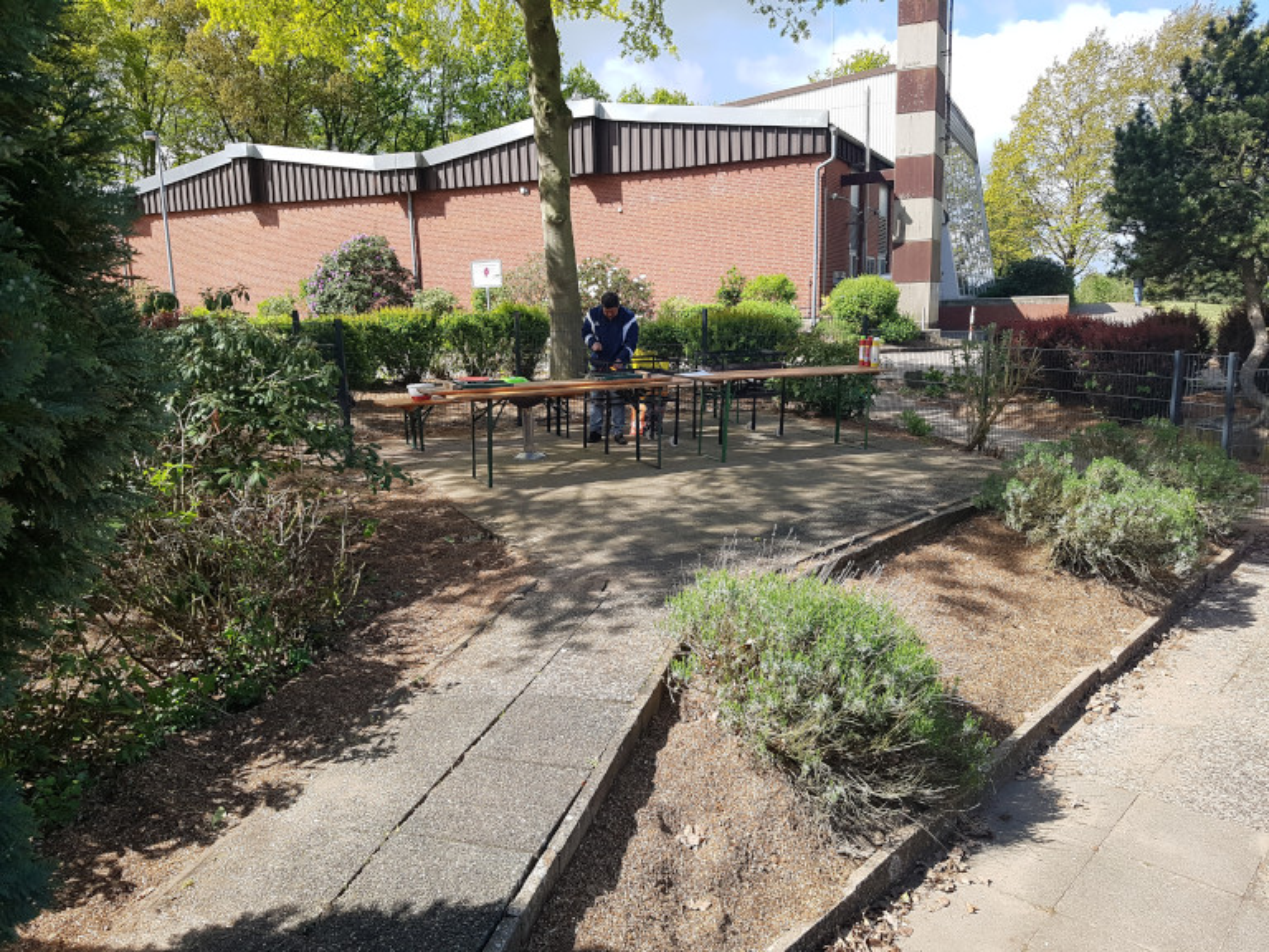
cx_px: 634
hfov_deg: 67.3
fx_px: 953
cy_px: 476
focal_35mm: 26
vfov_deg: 53.1
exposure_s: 1/1144
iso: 50
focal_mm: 4.2
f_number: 1.7
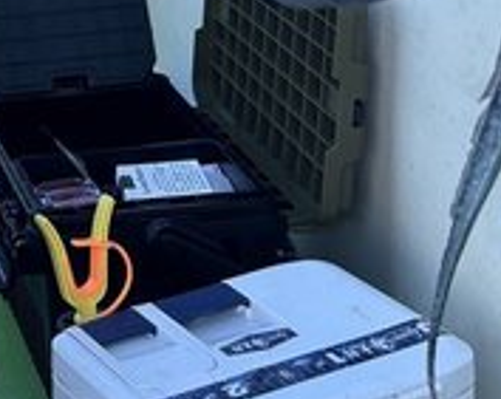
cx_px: -221
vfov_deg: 15.2
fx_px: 1362
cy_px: -226
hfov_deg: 18.7
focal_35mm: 92
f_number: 1.5
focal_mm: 5.7
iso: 50
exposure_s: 1/924
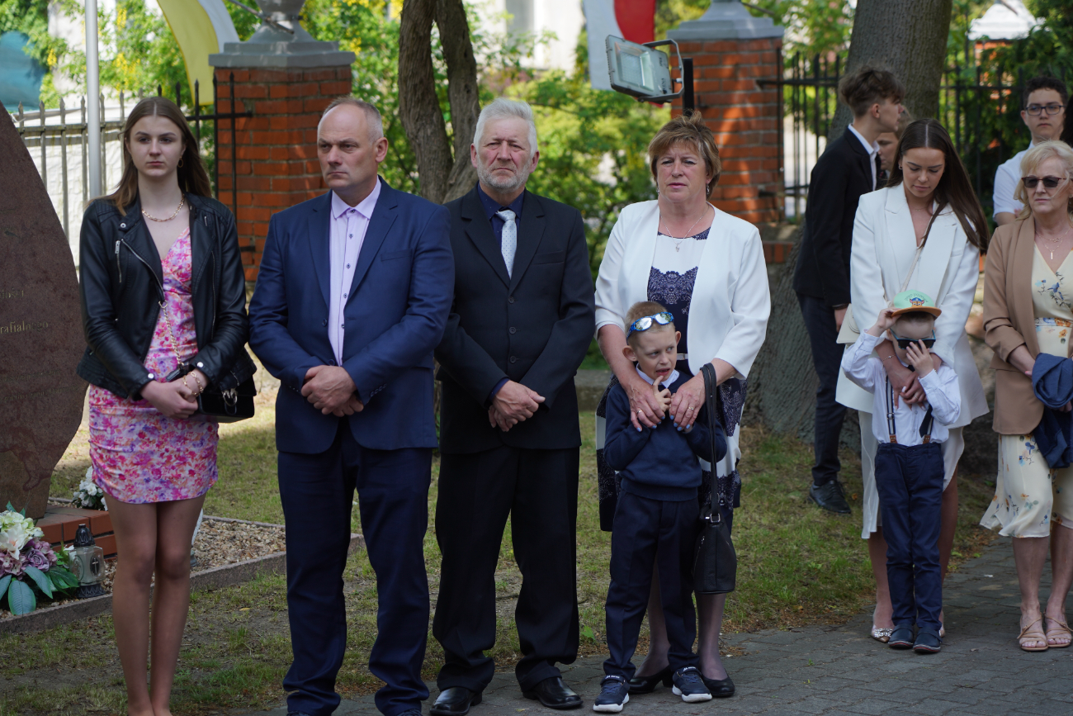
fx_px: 3130
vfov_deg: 13.0
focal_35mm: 105
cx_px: 536
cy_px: 358
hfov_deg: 19.5
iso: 100
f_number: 4
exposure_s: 1/320
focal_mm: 105
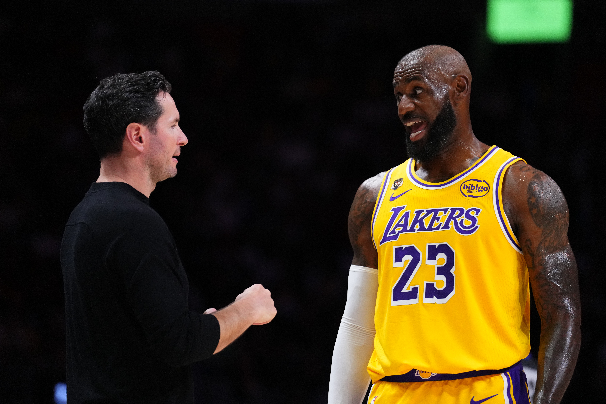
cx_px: 303
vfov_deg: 6.9
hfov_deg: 10.3
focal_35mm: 200
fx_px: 3366
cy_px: 202
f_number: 2.8
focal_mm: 200
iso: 4000
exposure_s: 1/2000
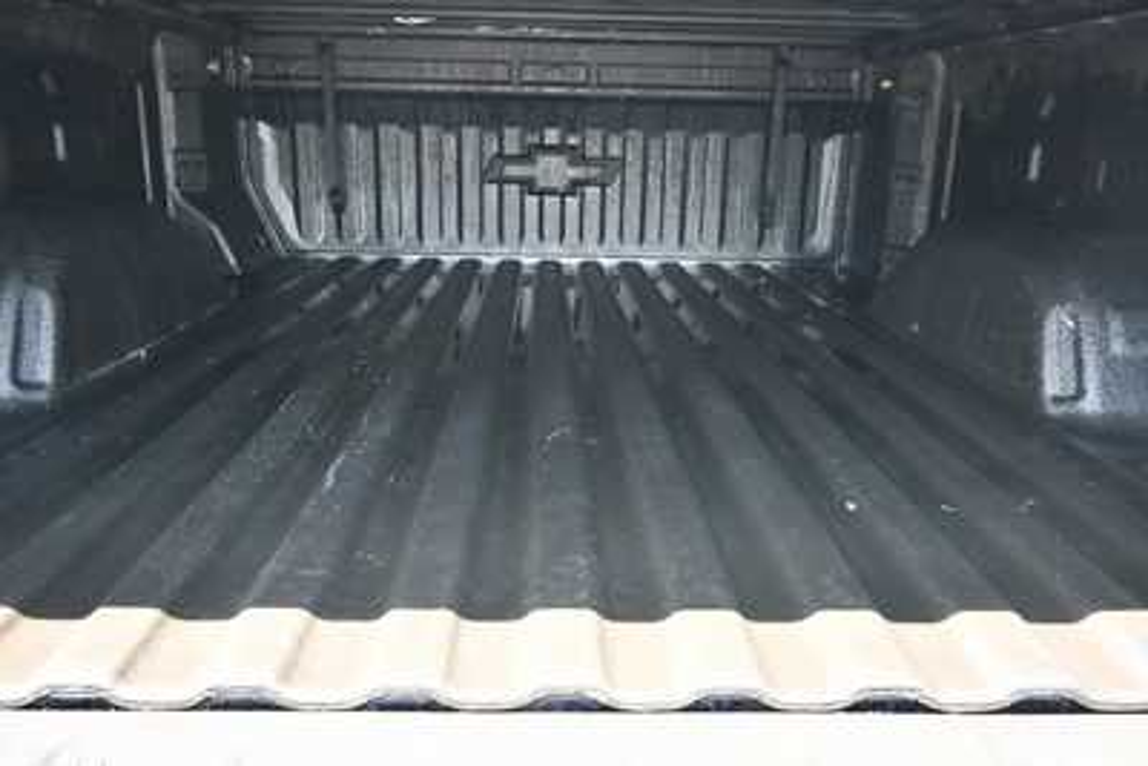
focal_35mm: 30
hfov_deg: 61.9
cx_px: 574
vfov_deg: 43.6
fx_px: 957
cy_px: 383
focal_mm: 20
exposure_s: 1/125
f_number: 5.6
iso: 2800
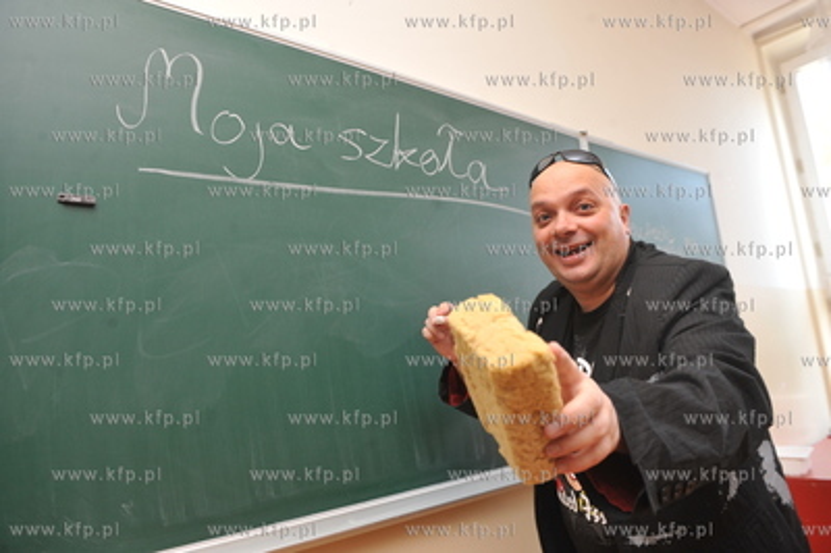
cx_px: 416
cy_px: 276
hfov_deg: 69.4
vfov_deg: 49.5
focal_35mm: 26
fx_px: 600
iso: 1000
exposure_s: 1/125
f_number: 6.3
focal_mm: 26
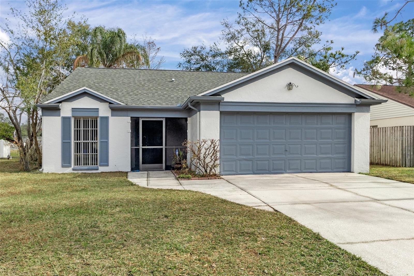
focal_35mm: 27
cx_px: 207
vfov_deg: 47.9
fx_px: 310
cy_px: 138
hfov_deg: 67.4
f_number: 8
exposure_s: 1/320
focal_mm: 18
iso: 320
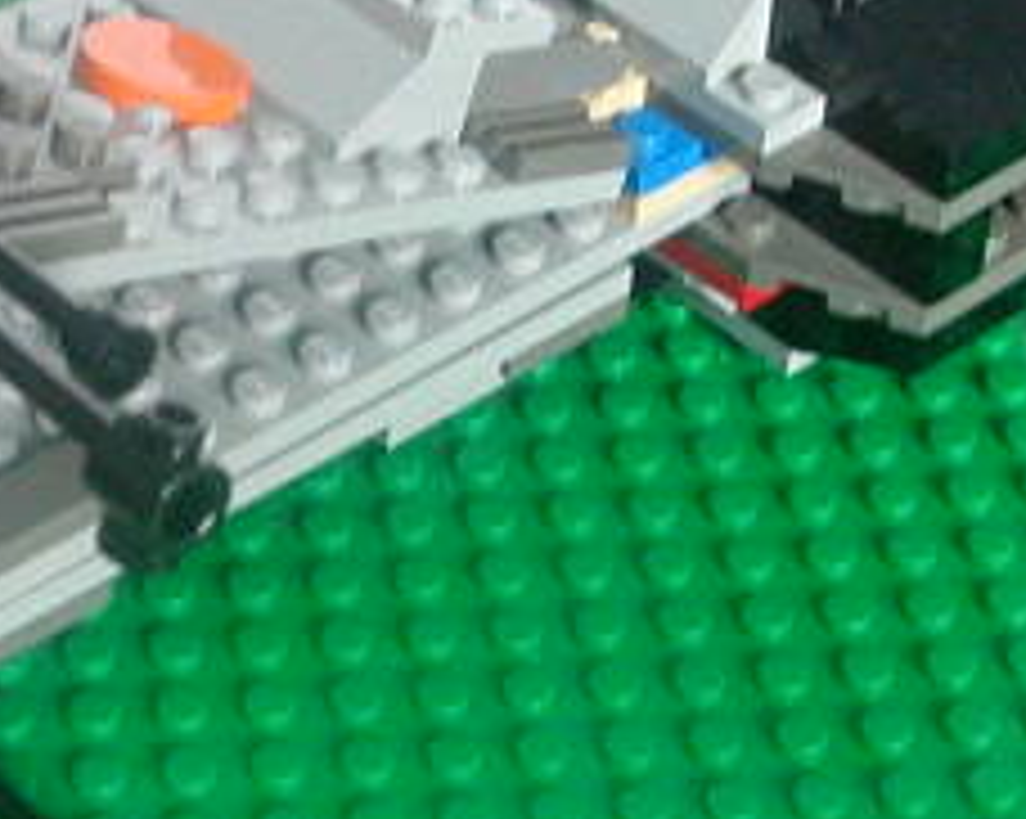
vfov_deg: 13.0
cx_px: 324
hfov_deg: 16.3
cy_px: 454
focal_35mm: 118
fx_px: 3580
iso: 400
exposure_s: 1/3.4
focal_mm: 6.6
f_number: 2.9
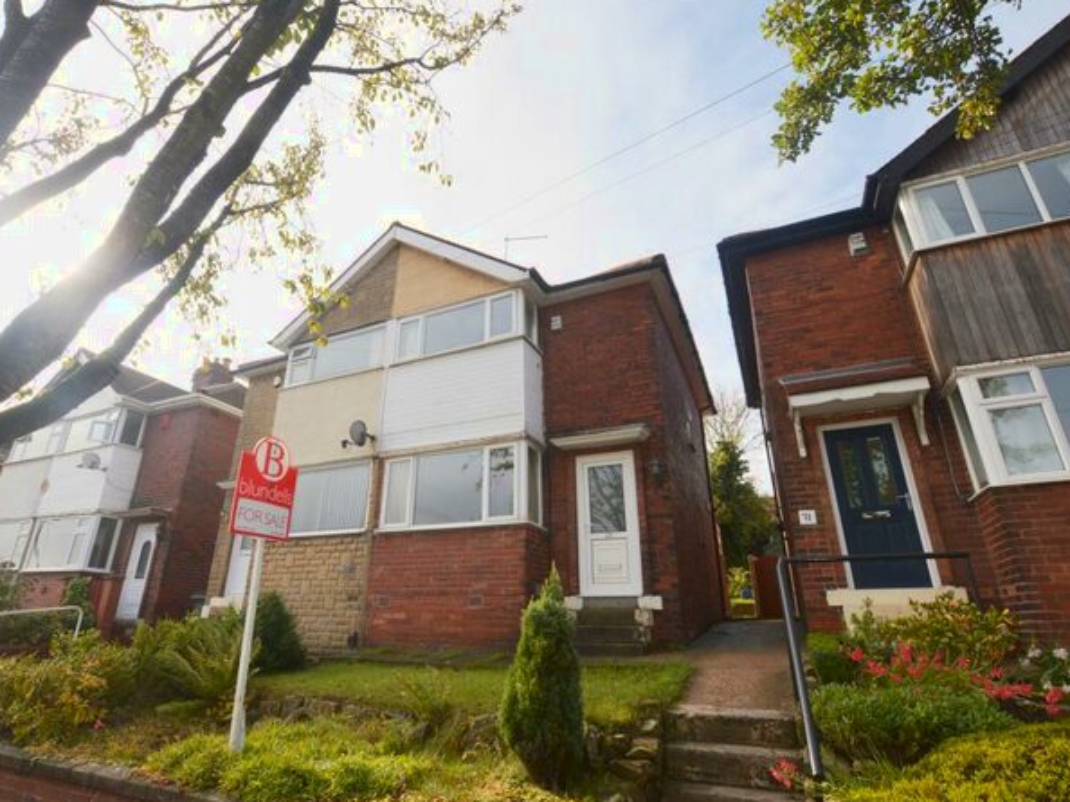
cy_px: 393
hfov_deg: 90.9
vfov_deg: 74.7
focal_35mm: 17
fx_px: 525
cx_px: 501
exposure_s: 1/200
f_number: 8
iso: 100
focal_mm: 10
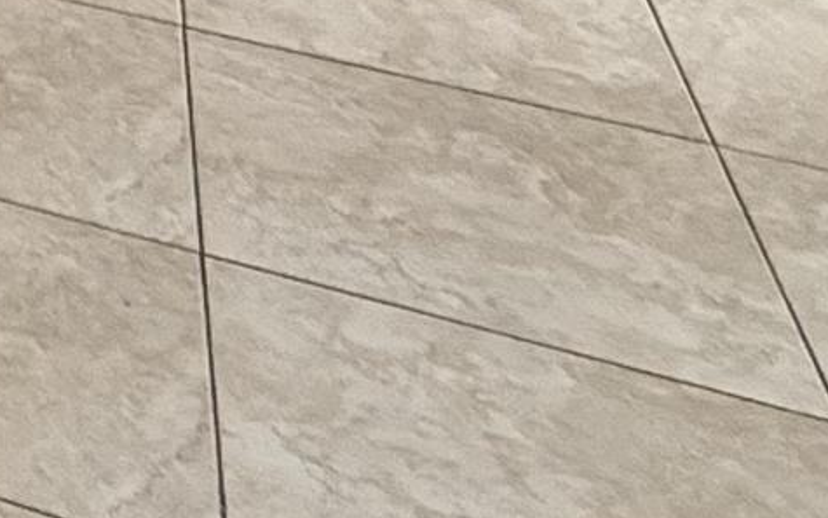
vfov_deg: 11.0
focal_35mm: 96
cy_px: -804
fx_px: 2167
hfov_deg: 13.5
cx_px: -1306
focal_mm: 2.22
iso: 400
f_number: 2.2
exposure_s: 1/120
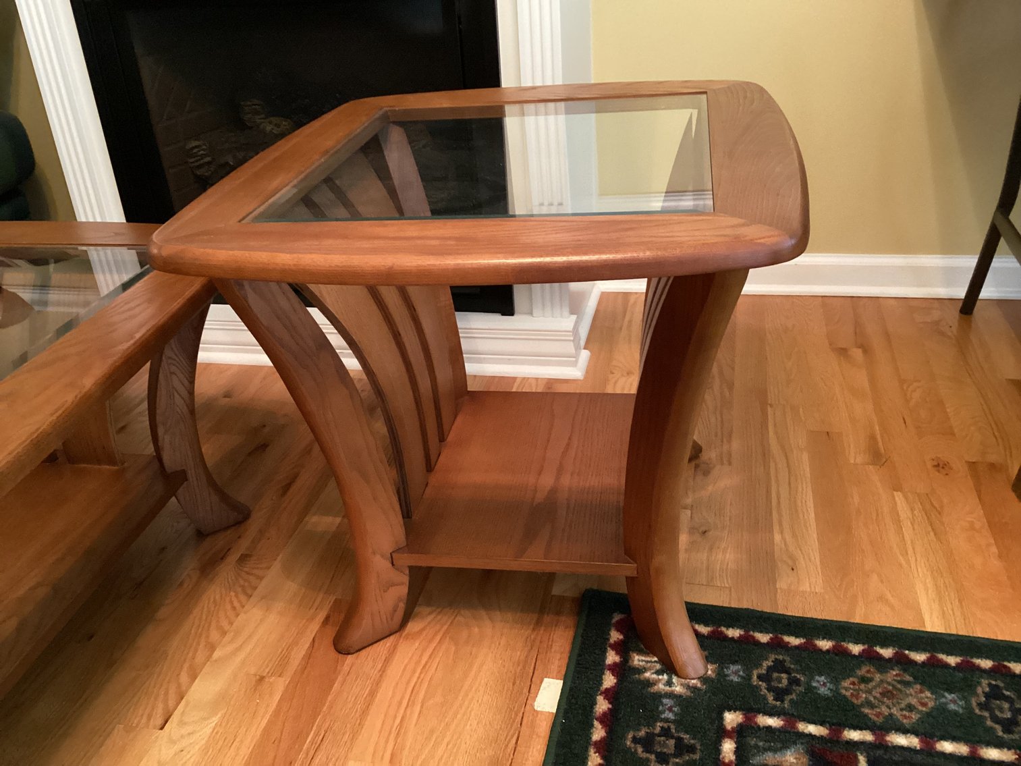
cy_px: 383
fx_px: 914
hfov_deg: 58.3
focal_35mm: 31
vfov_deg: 45.4
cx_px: 510
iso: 320
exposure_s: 1/40
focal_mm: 3.3
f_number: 2.4
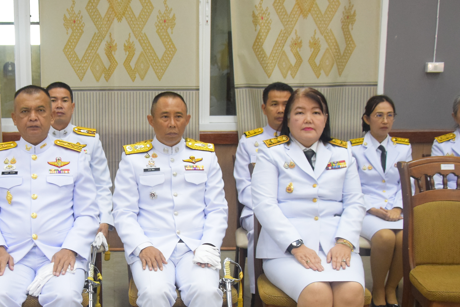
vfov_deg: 22.5
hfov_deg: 33.1
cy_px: 234
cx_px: 138
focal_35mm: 60
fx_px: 764
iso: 2500
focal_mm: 25
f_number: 5
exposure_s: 1/125
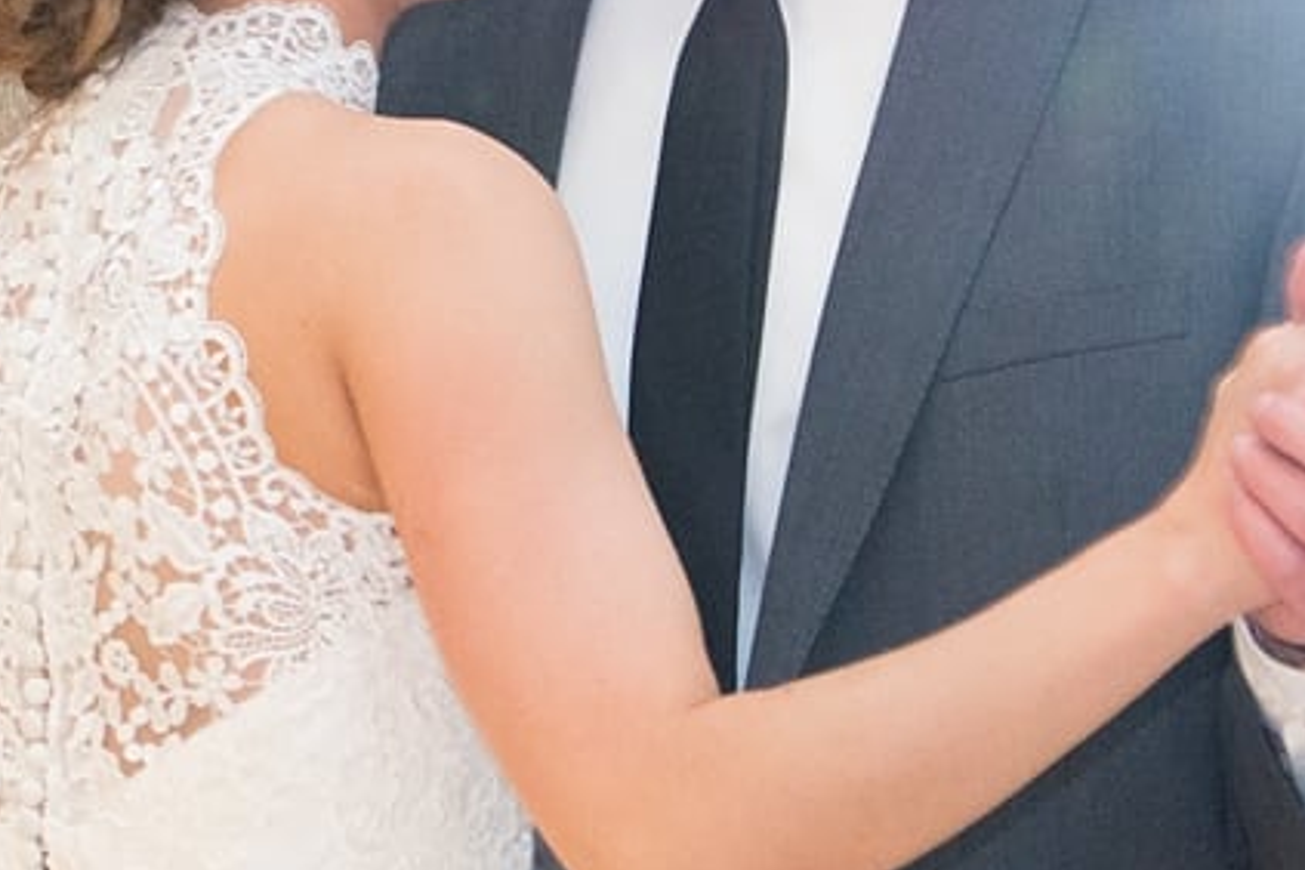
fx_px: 12288
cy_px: 72
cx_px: 148
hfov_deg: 6.1
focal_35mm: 339
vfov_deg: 4.1
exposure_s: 1/60
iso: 2500
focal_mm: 70
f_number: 2.8
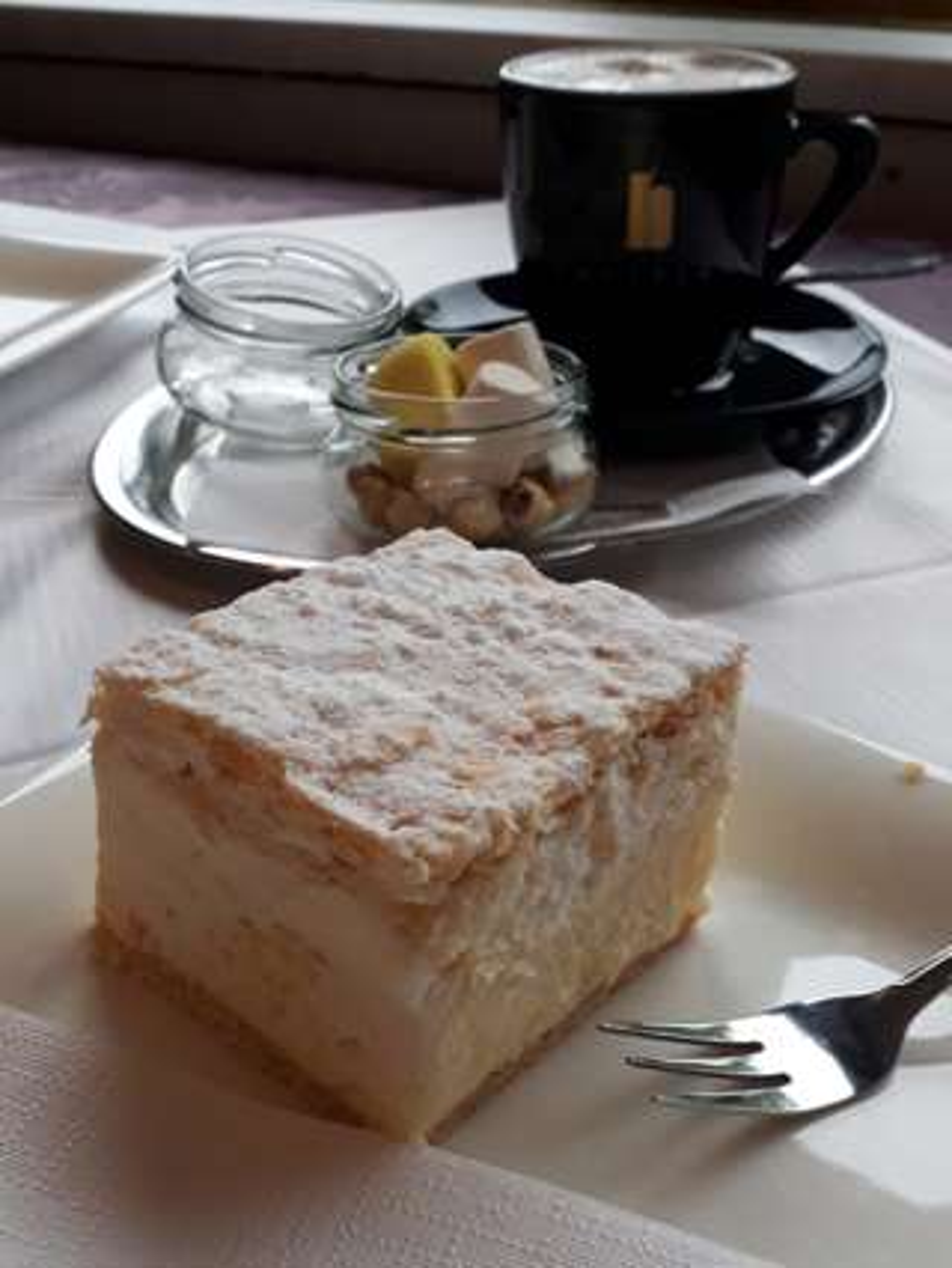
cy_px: 634
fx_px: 989
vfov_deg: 65.3
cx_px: 476
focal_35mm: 27
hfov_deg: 51.4
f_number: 1.9
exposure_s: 1/100
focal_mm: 3.6
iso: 50
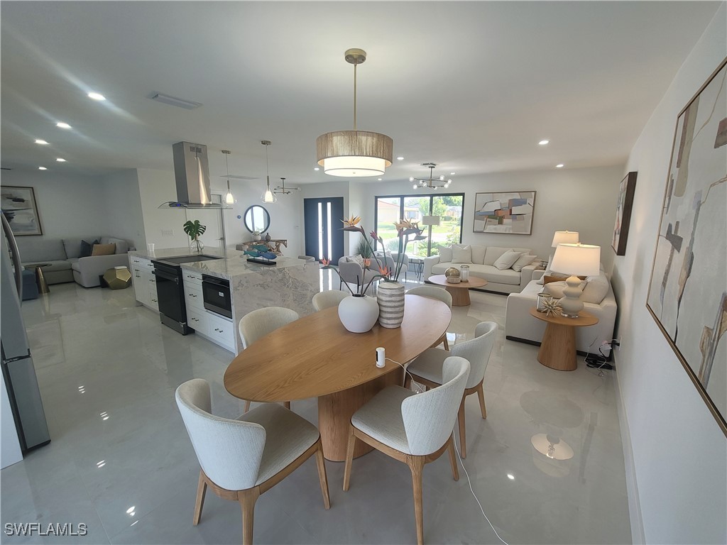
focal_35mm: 13
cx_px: 364
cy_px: 272
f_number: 2.2
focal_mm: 2.2
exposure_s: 1/120
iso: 80
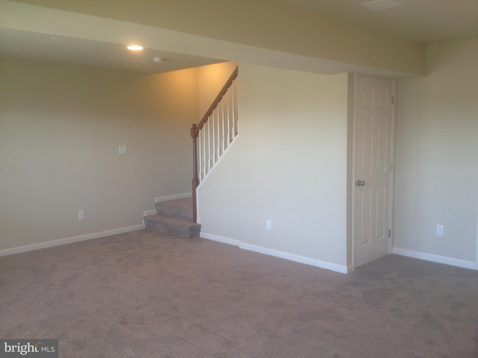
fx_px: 483
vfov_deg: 40.7
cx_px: 239
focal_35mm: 35
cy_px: 179
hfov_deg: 52.6
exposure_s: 1/20
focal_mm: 4.28
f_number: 2.4
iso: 50
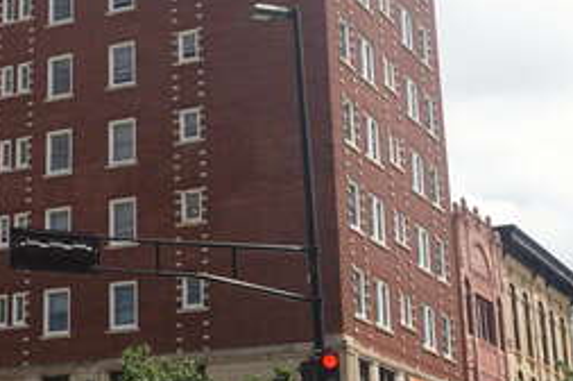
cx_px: 50
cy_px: 90
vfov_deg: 14.3
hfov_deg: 21.0
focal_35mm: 95
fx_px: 1510
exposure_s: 1/200
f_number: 9
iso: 100
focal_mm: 20
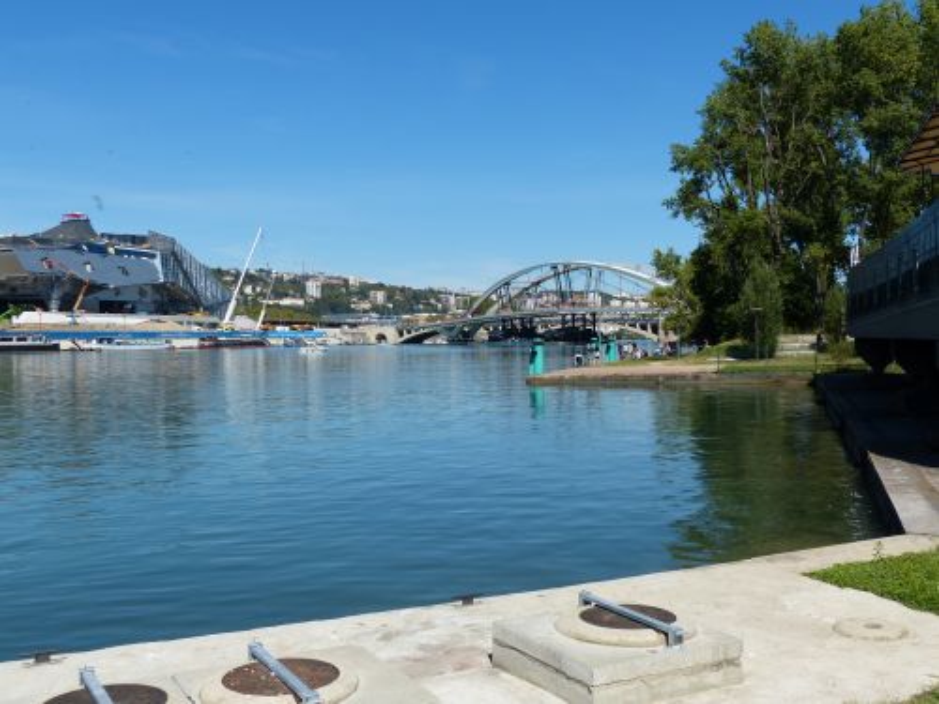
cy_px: 352
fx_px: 1004
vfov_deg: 38.7
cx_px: 470
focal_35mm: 37
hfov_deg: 50.1
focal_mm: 6.6
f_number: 4
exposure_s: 1/1300
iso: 100
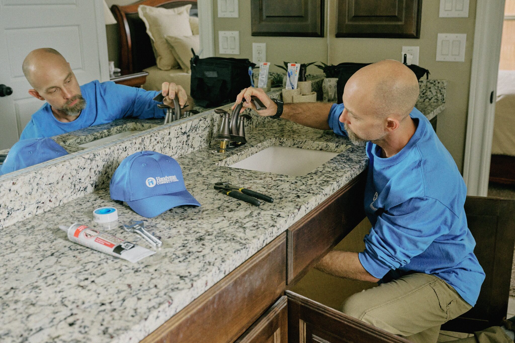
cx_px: 258
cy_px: 172
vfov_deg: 32.6
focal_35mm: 41
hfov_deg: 47.4
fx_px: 586
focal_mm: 41
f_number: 5.6
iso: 1600
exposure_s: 1/125
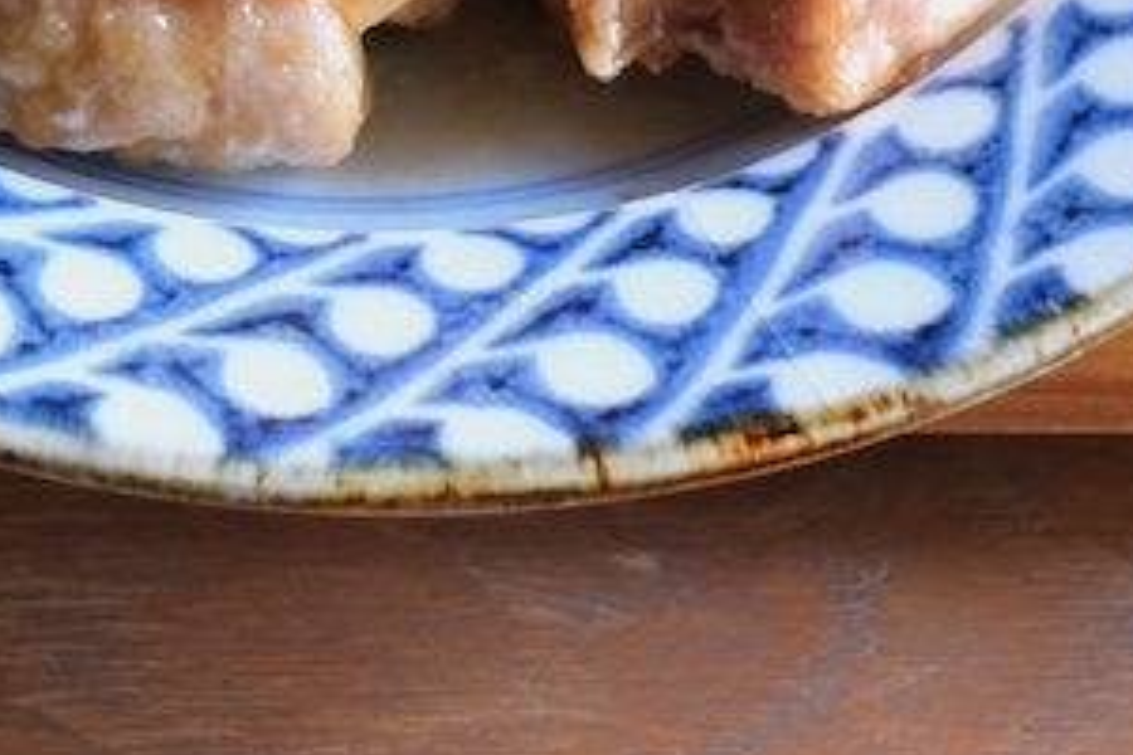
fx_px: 6672
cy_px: -736
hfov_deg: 9.7
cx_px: 132
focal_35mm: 212
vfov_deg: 6.3
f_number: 3.2
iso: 800
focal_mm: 35
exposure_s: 1/70
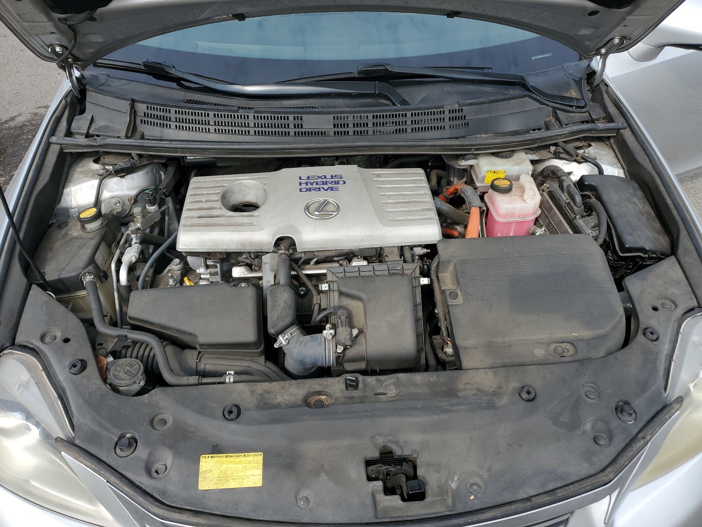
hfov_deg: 67.3
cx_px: 351
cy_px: 264
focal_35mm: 26
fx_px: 527
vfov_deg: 53.1
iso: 50
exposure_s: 1/2000
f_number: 1.5
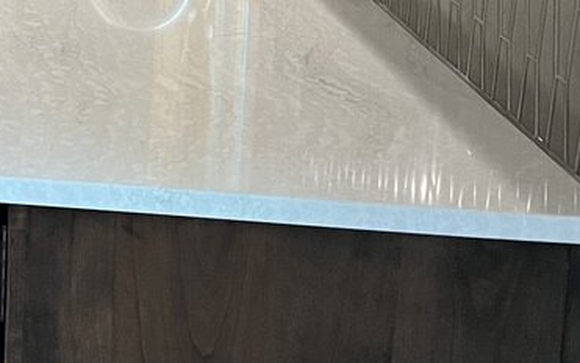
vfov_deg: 11.9
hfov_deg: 17.0
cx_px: -417
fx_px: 1644
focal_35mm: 104
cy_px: -230
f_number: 1.6
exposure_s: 1/60
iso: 125
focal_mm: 5.1
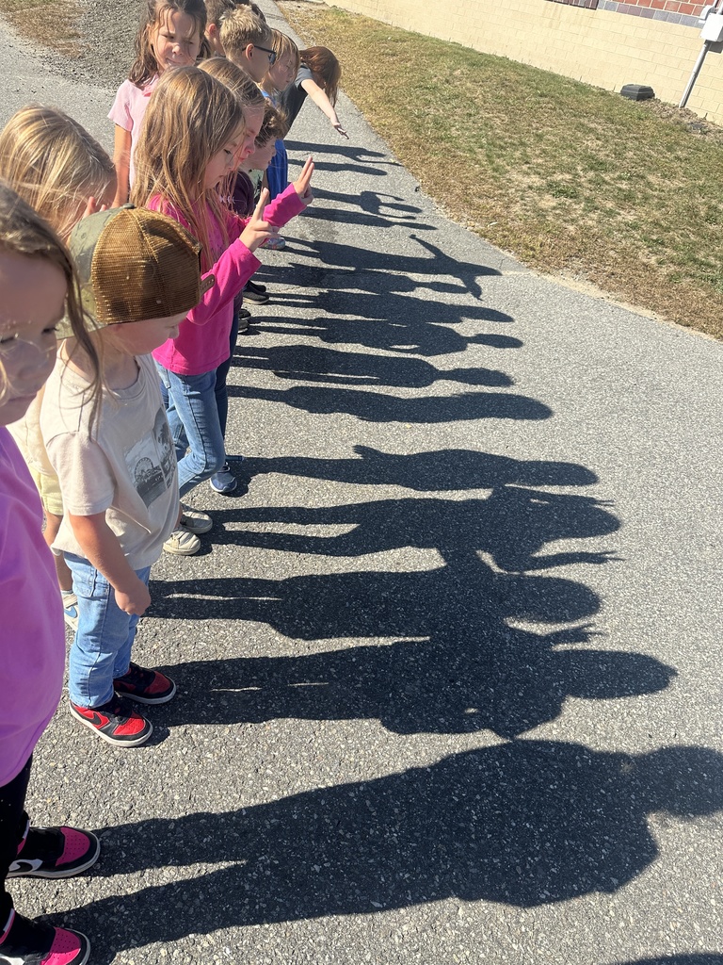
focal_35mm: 24
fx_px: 668
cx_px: 362
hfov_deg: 56.8
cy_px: 482
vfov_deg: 71.6
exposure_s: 1/2525
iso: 80
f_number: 1.78
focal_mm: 6.86
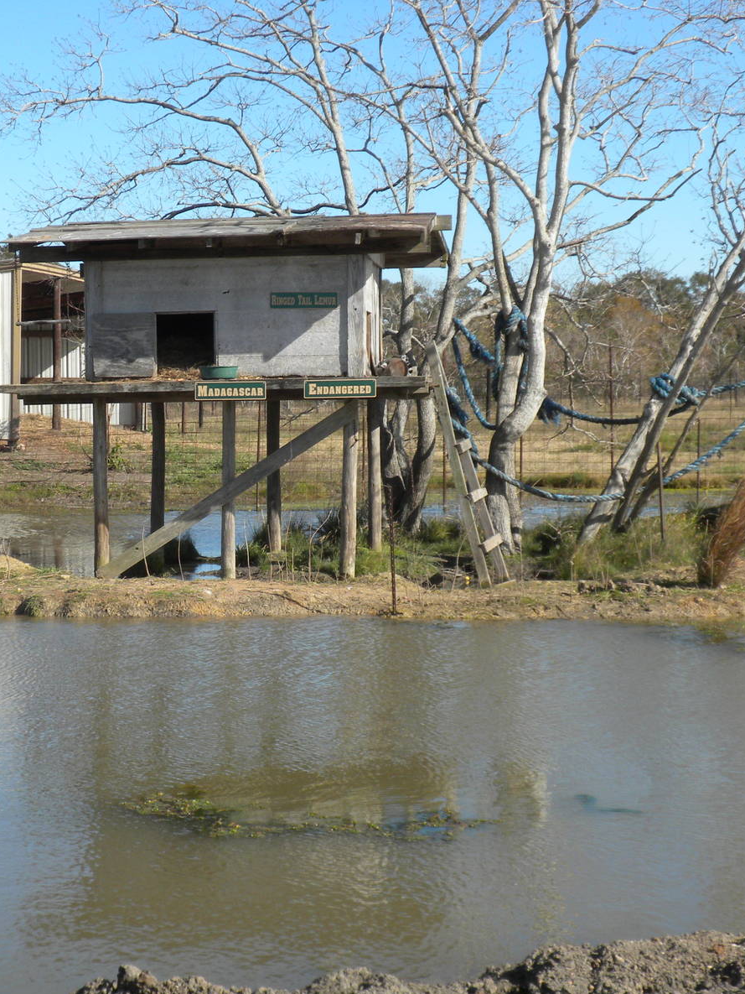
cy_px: 496
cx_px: 199
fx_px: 2324
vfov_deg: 24.1
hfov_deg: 18.1
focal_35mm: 81
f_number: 4.7
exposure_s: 1/478
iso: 75
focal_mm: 10.7
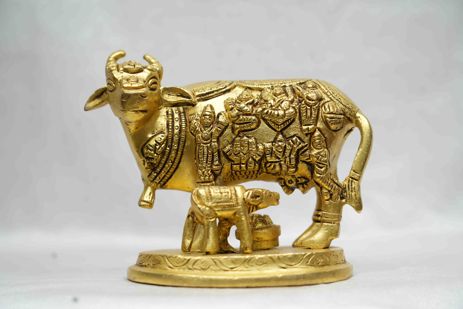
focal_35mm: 105
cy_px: 154
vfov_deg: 13.0
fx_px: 1350
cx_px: 232
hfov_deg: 19.5
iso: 250
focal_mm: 105
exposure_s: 1/60
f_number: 5.6
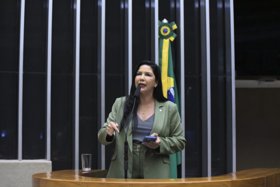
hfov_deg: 28.8
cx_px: 140
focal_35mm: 70
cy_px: 94
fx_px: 545
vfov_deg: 19.5
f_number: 3.5
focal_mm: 70
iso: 6400
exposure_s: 1/160
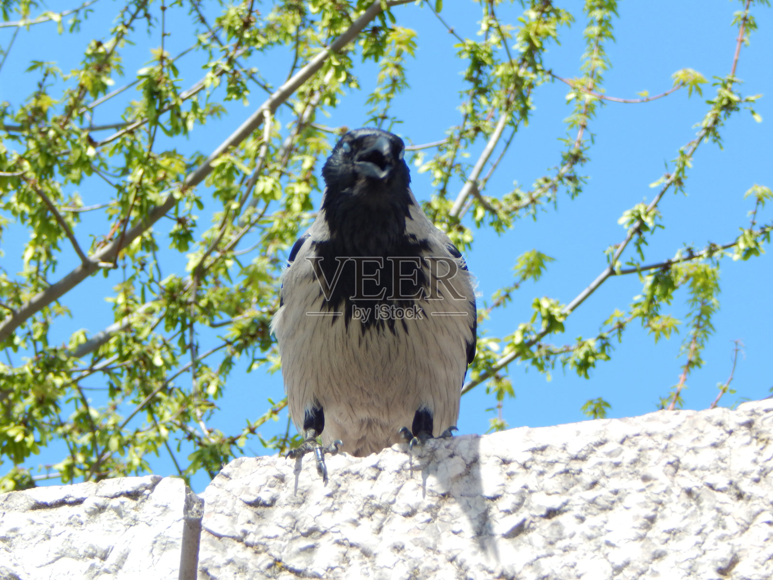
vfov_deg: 6.4
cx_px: 386
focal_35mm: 232
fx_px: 5181
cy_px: 290
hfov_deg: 8.5
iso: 125
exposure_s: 1/250
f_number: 5.6
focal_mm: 41.7
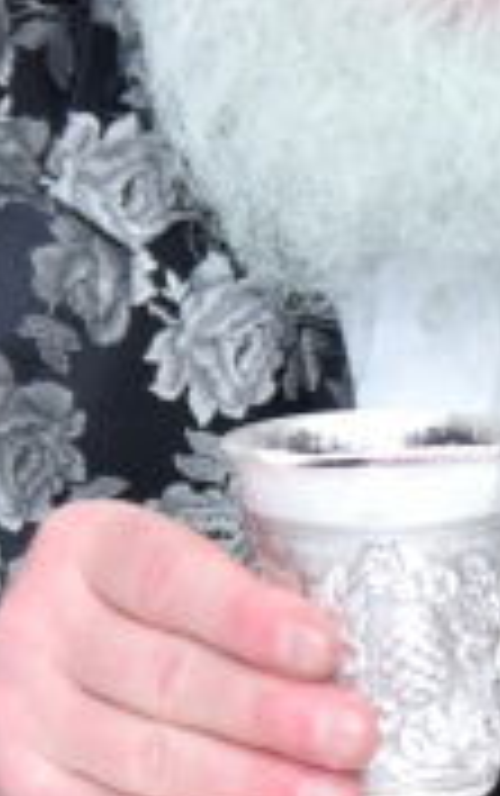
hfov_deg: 2.1
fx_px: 13441
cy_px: -16
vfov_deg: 3.4
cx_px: 477
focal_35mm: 618
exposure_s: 1/125
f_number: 4
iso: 500
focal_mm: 105
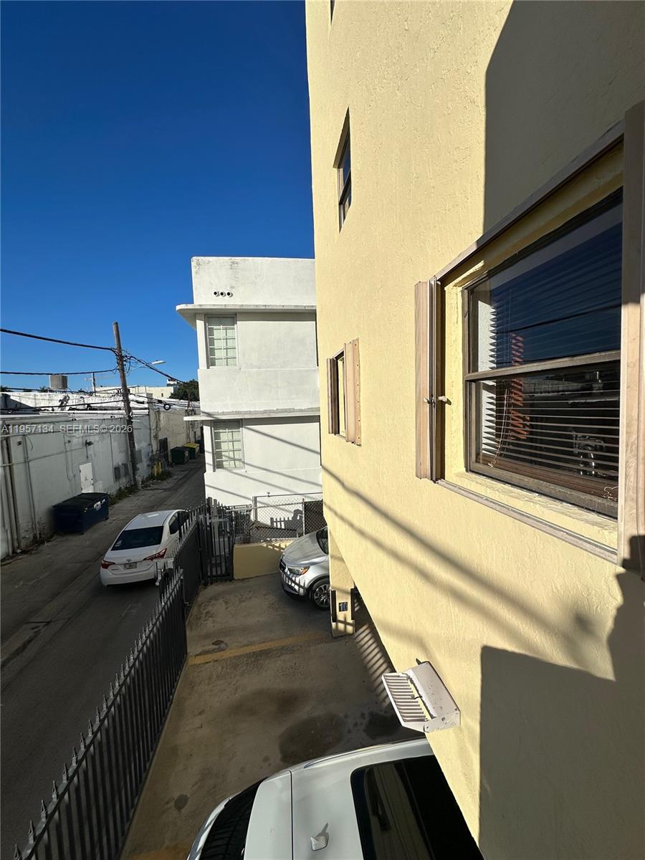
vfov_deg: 102.1
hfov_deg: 85.7
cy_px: 430
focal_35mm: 14
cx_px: 322
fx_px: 348
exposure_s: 1/7299
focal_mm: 2.22
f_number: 2.2
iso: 50
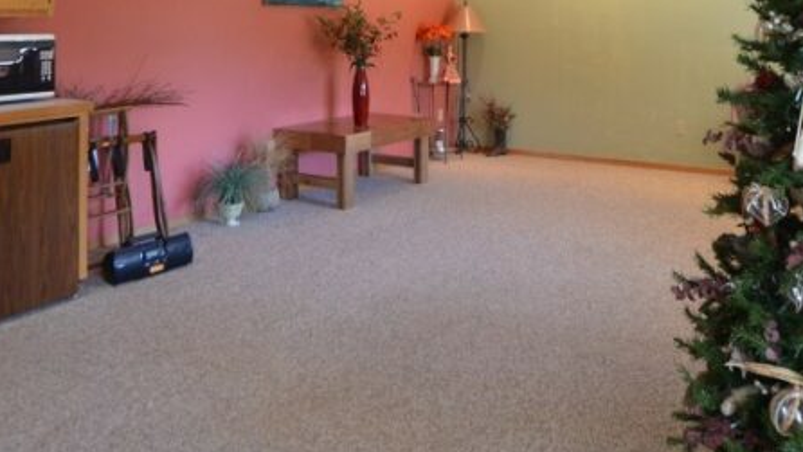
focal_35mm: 36
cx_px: 328
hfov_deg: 54.9
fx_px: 767
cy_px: -26
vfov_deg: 30.0
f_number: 4
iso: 500
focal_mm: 10
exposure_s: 1/60
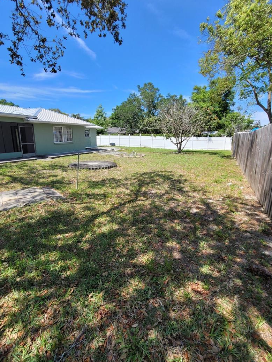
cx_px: 129
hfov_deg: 81.7
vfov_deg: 98.1
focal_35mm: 15
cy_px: 172
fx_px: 157
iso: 64
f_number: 2.2
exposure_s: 1/1238
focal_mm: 2.2
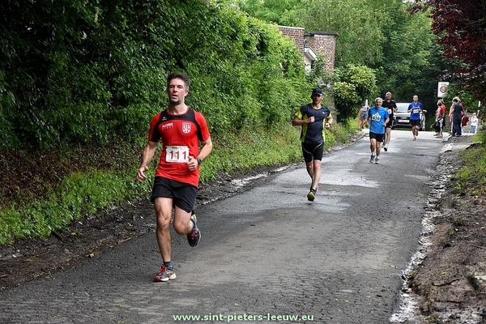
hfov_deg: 17.1
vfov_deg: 11.4
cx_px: 243
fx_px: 1620
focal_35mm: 120
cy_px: 162
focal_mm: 80
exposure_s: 1/500
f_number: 5.3
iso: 1000
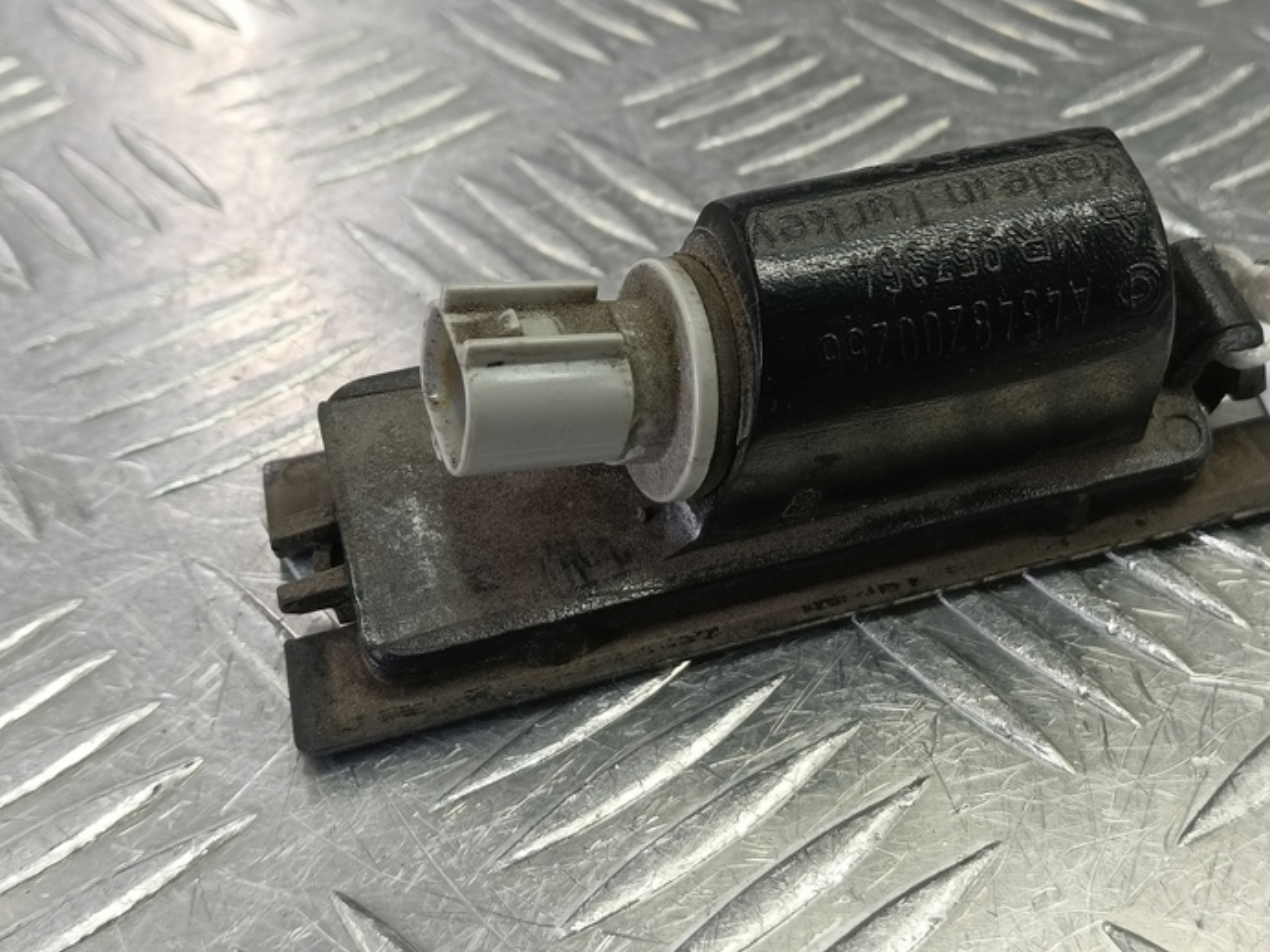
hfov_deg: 53.5
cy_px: 386
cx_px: 779
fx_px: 1248
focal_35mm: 34
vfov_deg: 41.6
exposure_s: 1/50
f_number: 1.6
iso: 142
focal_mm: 4.11
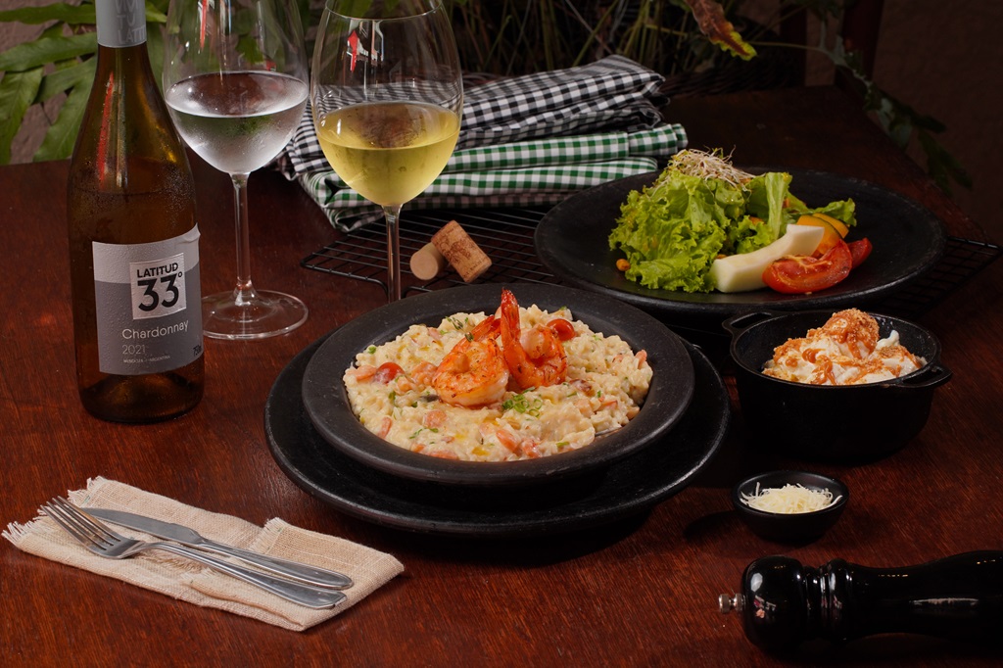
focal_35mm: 150
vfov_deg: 9.1
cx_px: 502
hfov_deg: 13.7
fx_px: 4178
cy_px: 334
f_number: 11
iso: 100
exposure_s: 1/30
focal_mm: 100
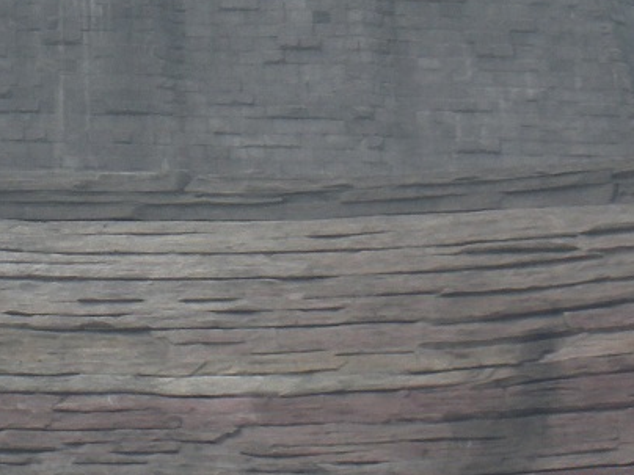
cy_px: -189
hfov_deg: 6.5
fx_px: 5513
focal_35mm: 301
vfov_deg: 4.9
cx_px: -119
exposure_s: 1/634
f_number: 4.8
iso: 64
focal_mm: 14.2
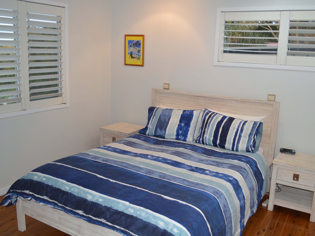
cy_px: 118
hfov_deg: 55.4
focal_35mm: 33
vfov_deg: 42.9
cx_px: 159
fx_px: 300
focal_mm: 20
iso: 720
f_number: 3.8
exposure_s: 1/60
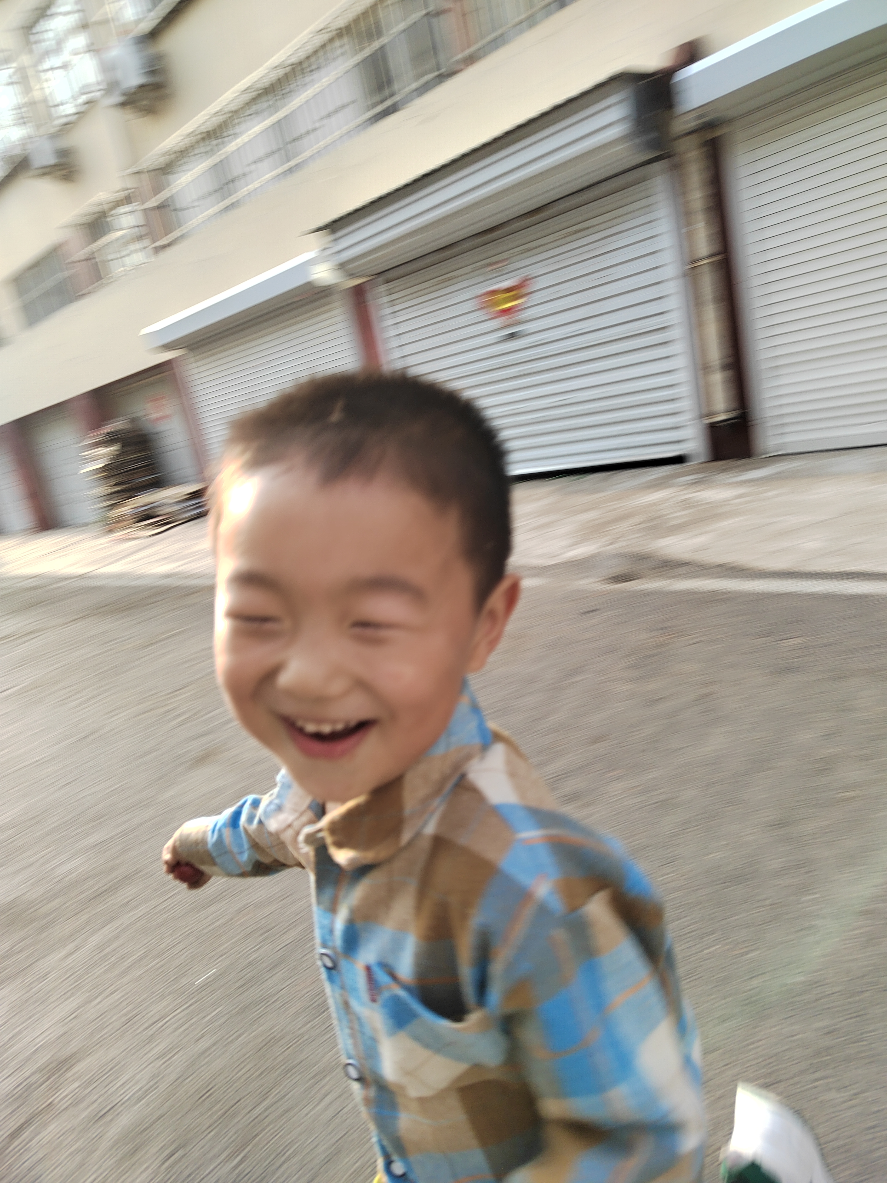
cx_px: 444
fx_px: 786
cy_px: 592
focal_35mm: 23
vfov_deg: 73.9
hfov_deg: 58.9
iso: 100
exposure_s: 1/120
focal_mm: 5.52
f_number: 1.9
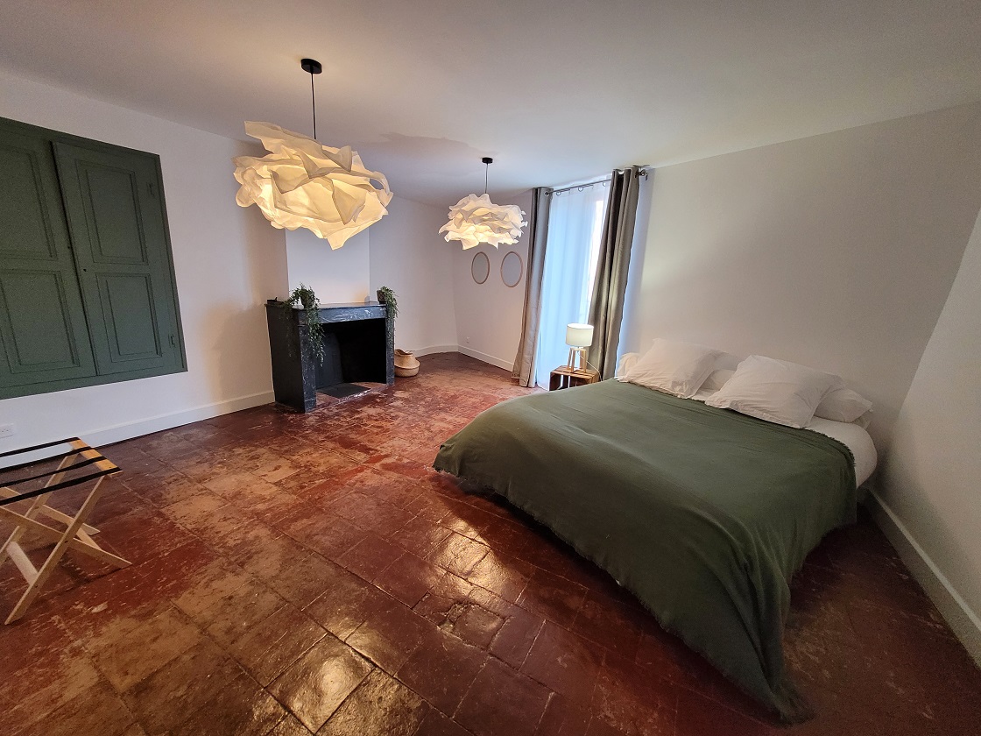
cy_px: 368
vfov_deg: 89.9
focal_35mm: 13
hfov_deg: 106.2
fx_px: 368
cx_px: 490
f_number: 2.2
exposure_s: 1/50
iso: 320
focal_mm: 1.74
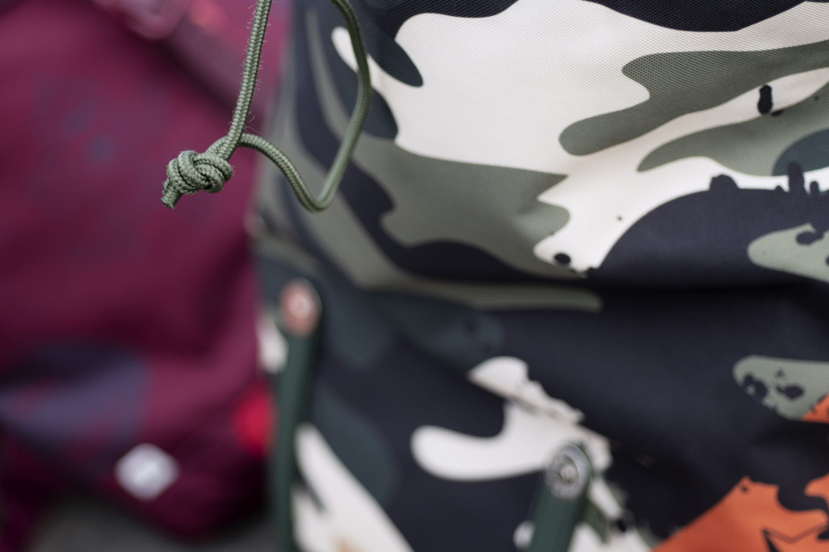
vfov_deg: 15.0
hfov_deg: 22.4
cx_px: 418
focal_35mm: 91
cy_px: 212
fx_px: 2095
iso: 100
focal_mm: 60
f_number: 3.2
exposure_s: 1/400
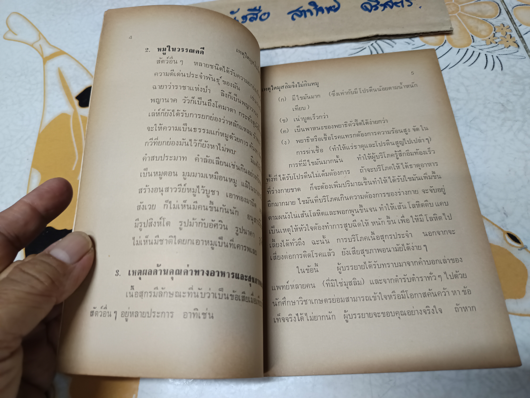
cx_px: 265
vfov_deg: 56.8
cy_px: 199
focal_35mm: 24
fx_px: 367
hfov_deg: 71.6
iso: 1136
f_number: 1.7
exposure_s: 1/33.3
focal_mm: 5.31
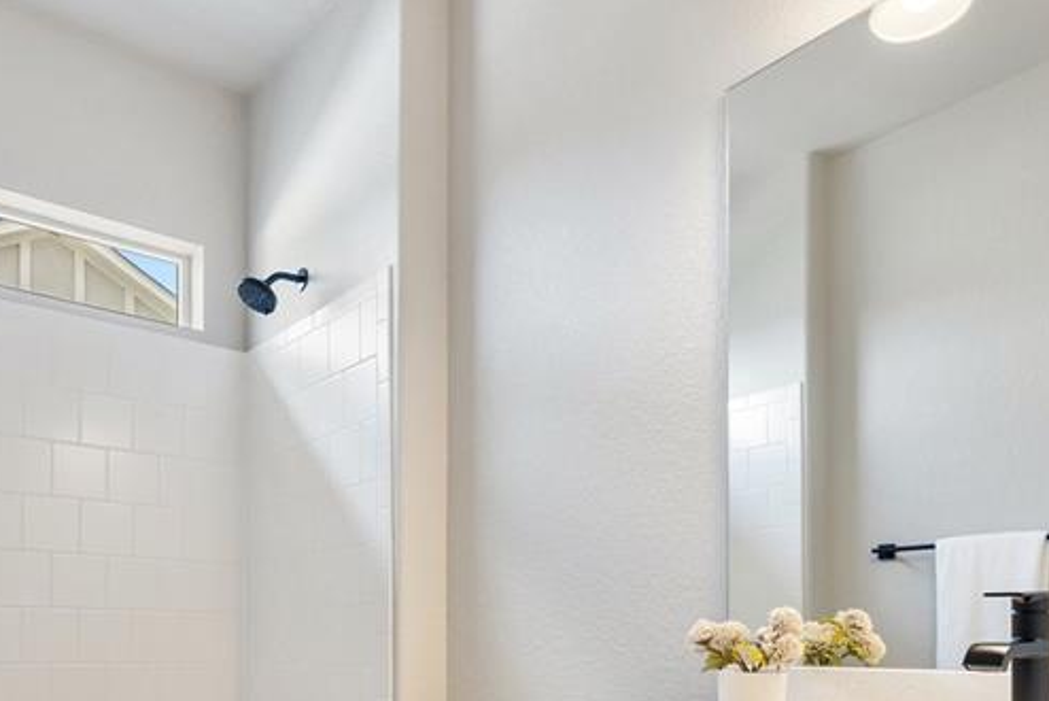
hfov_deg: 62.2
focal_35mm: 29
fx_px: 845
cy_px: 653
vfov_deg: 40.9
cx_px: 359
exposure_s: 1/6
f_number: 9
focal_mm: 14
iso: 100
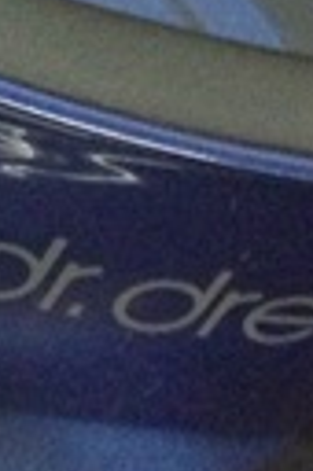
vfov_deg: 12.4
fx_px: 2105
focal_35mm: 161
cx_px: -129
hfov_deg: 8.4
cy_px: -129
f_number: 2.4
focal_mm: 4.13
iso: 800
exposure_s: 1/17
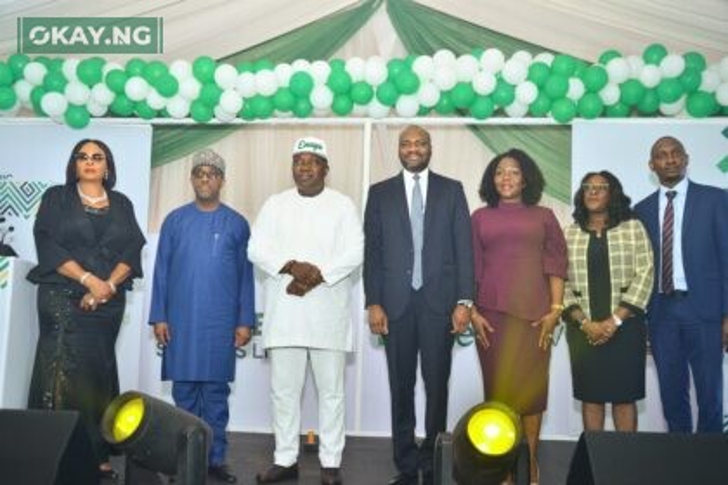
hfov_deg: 53.1
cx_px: 364
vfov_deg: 36.9
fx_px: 728
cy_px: 242
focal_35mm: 36
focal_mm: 24
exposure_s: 1/100
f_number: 5.6
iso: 400
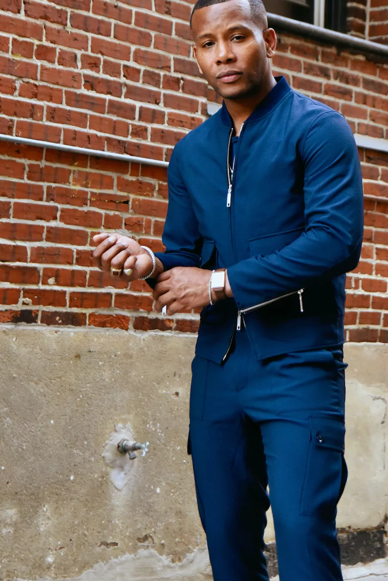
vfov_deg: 18.3
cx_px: 241
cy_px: 163
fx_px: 1794
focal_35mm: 111
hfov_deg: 12.3
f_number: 3.5
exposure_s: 1/250
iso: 1250
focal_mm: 50
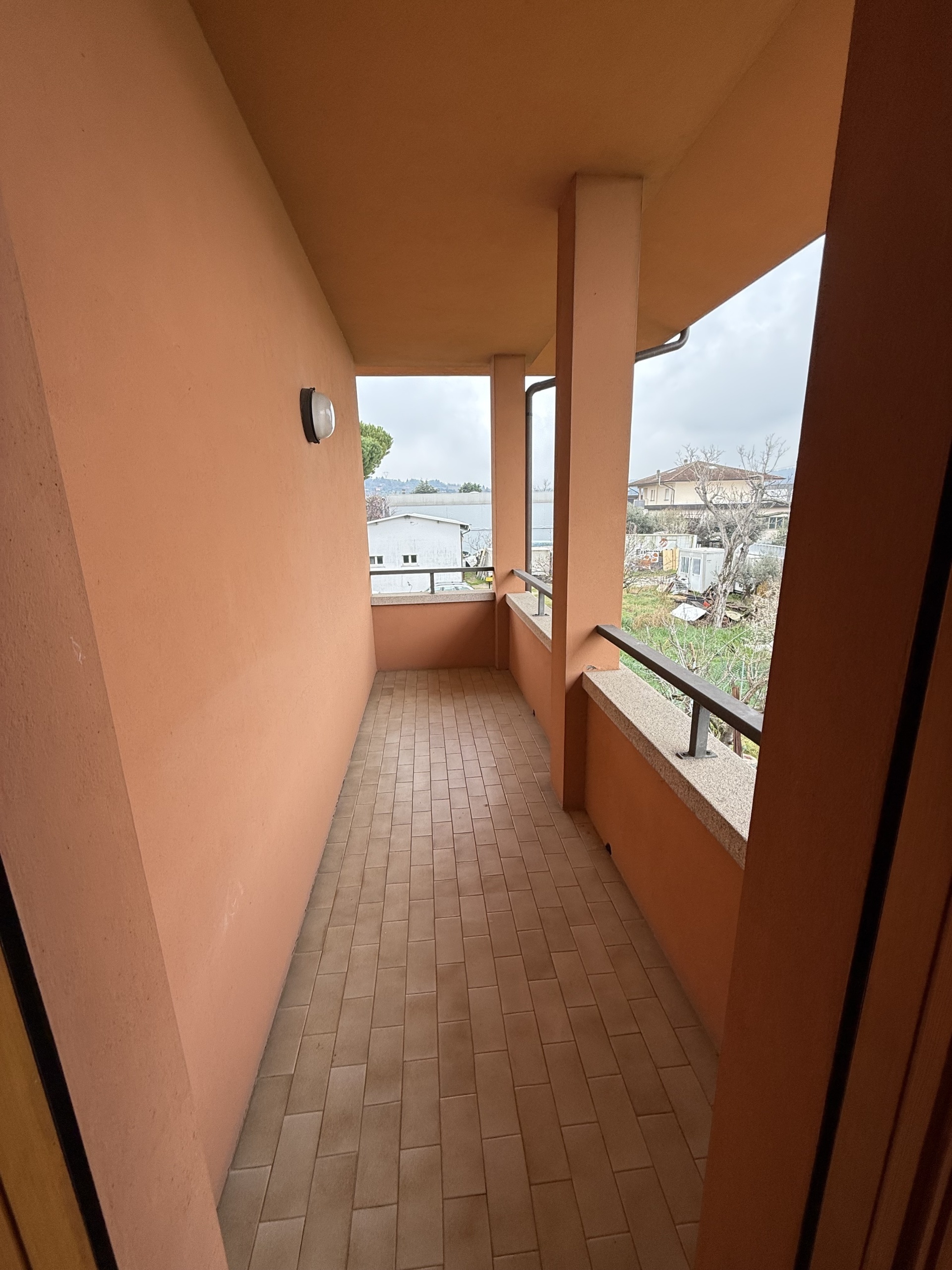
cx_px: 476
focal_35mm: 14
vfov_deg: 102.1
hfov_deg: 85.7
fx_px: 513
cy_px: 635
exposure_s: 1/179
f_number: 2.2
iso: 50
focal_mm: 2.22
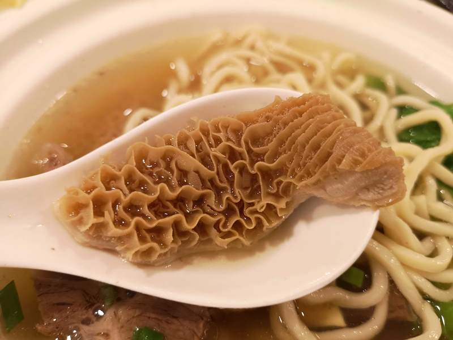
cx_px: 226
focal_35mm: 27
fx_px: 353
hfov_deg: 65.3
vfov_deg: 51.4
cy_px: 170
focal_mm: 3.95
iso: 160
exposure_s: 1/50
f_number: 1.8
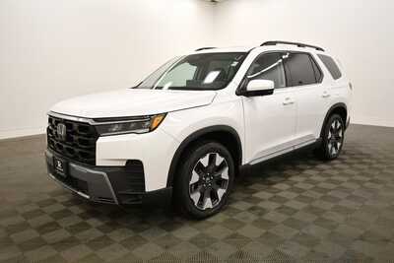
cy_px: 132
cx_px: 197
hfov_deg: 65.5
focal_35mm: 28
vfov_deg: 46.4
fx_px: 307
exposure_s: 1/200
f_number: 5.6
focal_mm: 19
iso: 800
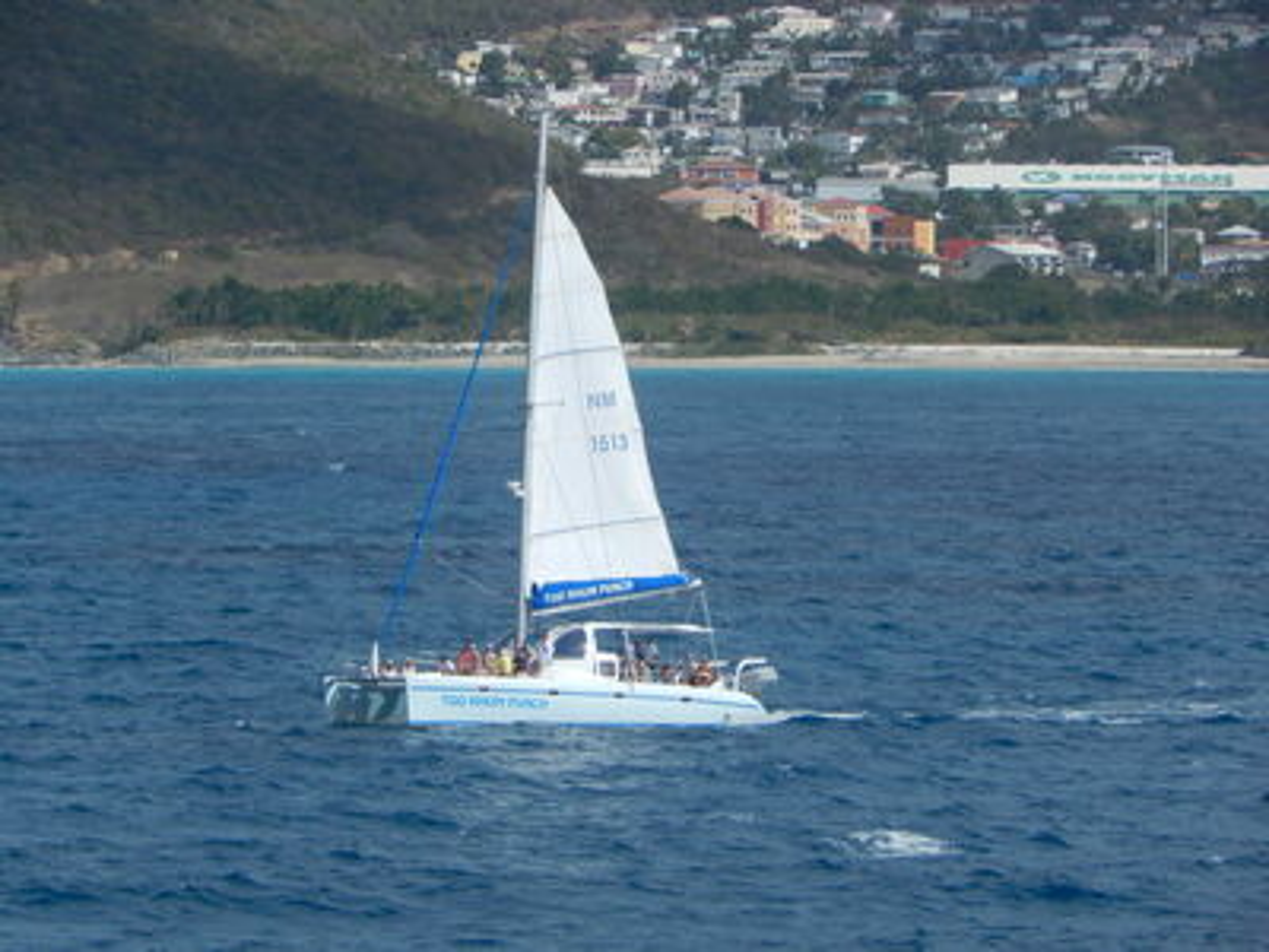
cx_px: 634
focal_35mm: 346
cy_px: 476
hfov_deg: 5.7
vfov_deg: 4.3
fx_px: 12684
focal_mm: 62.2
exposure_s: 1/1000
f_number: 5.7
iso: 125
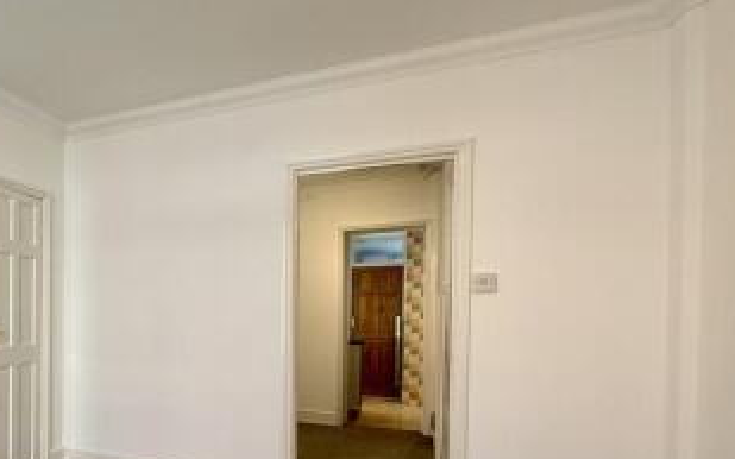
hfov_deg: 55.9
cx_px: 51
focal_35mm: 28
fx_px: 561
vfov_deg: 43.6
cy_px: 322
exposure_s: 1/100
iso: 100
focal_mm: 2.22
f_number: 2.2
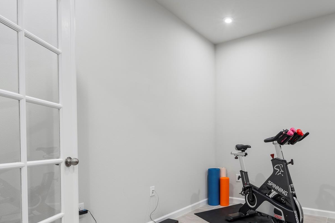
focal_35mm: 24
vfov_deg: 52.5
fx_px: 223
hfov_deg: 72.0
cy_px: 142
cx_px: 217
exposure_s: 1.6
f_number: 8
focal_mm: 18
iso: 100
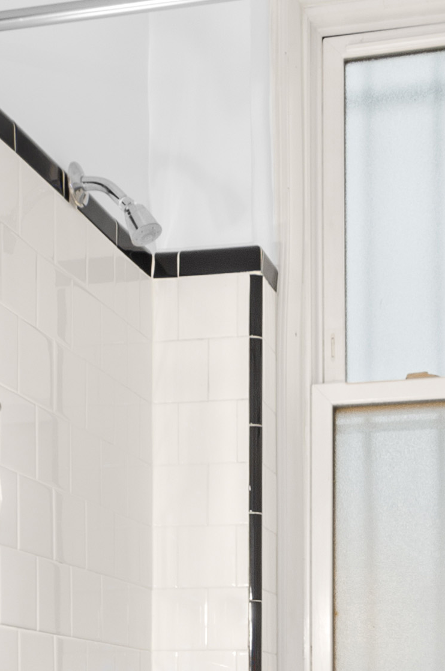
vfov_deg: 27.3
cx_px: 354
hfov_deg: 20.3
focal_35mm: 66
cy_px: 786
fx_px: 1229
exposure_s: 2.5
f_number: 7.1
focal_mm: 10
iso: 100
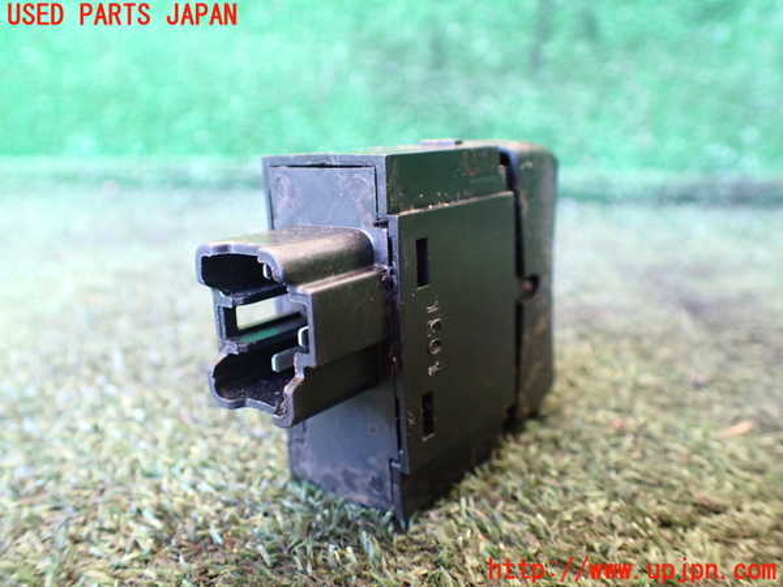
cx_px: 392
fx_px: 679
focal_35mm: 30
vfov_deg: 46.8
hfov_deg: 60.0
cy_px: 294
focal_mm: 5.4
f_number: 2.3
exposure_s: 1/30
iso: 1000
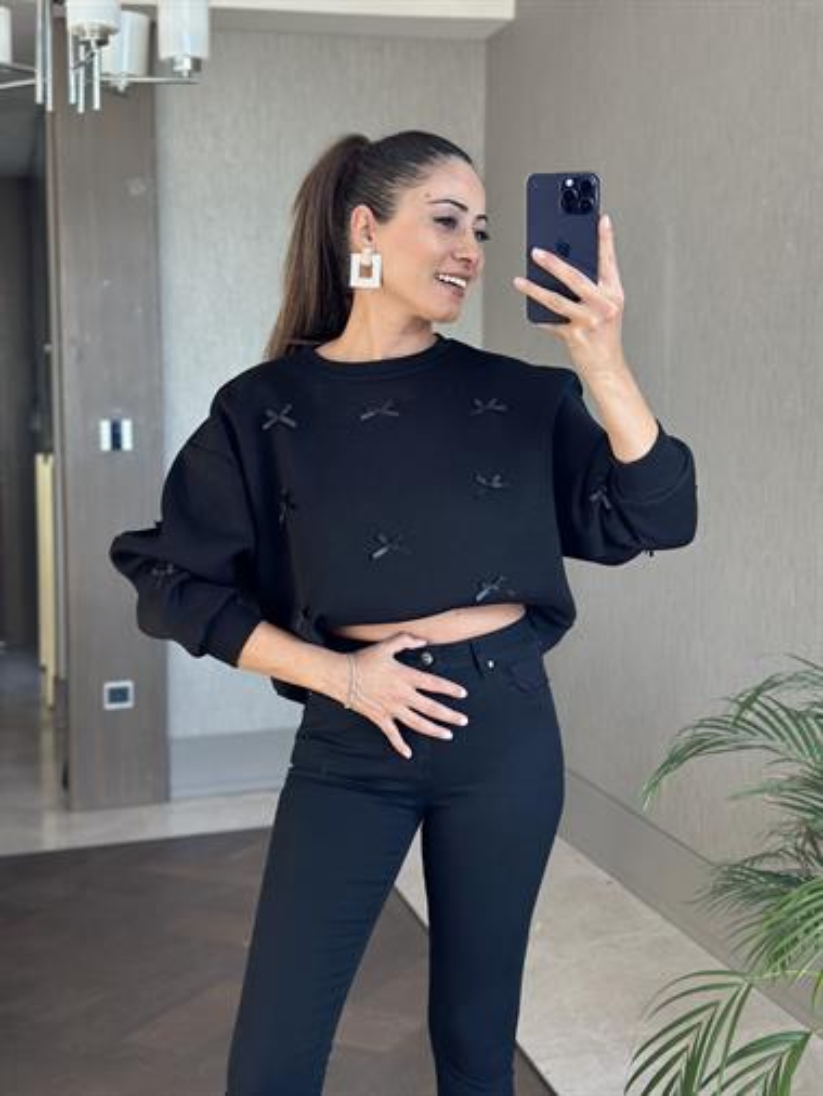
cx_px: 412
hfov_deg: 30.3
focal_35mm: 48
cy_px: 548
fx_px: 1520
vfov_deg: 39.6
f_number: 1.78
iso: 125
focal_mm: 6.86
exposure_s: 1/118
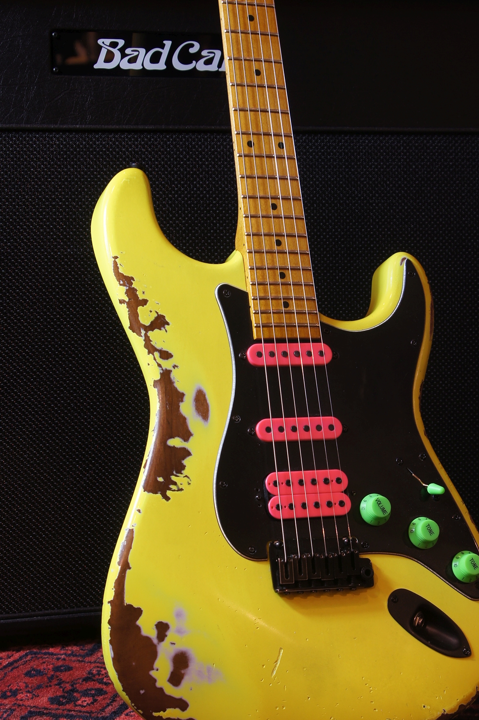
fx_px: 1561
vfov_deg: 26.0
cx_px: 293
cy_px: 416
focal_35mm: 78
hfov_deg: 17.4
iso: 100
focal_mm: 40
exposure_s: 1/2
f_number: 8
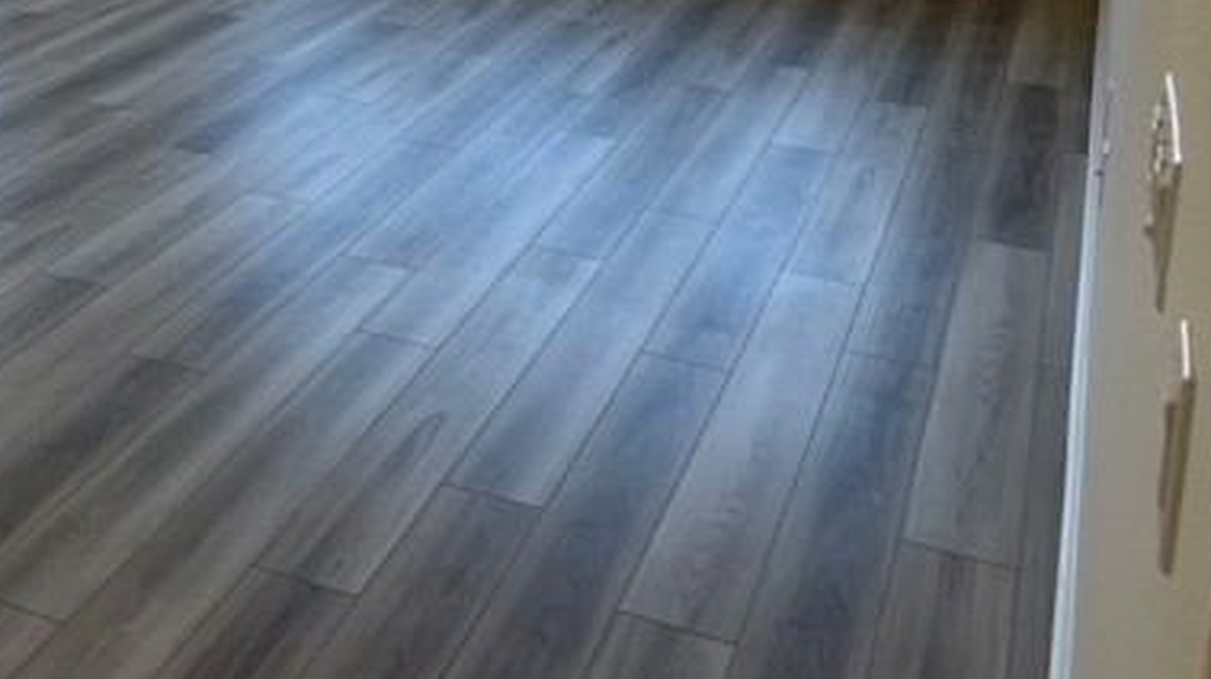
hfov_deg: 42.7
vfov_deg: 23.3
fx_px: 1540
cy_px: -77
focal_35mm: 48
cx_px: 490
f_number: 1.6
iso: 50
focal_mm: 5.1
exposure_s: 1/120
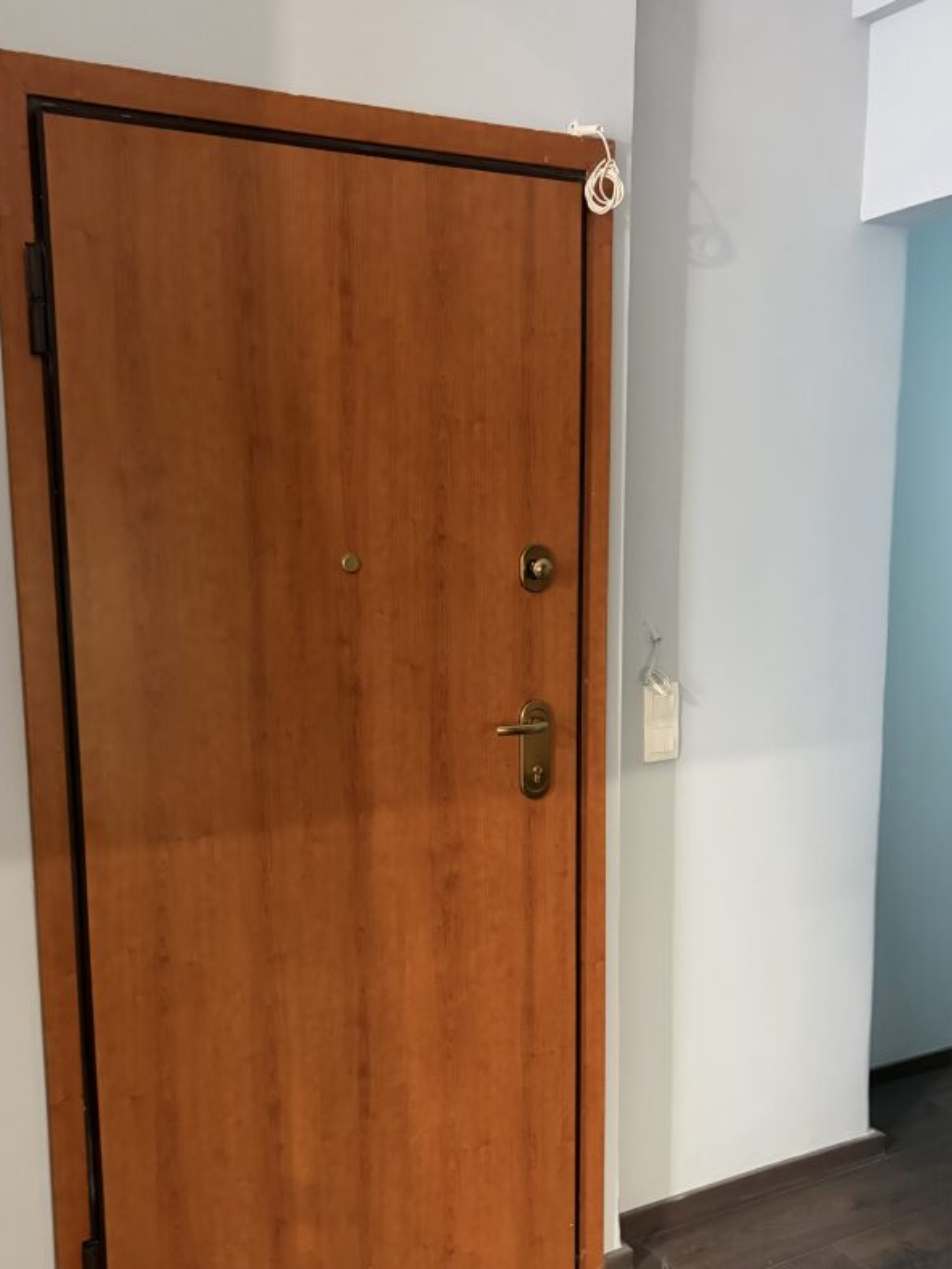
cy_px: 709
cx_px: 375
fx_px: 1210
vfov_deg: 55.2
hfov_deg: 42.7
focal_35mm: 33
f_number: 1.6
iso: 640
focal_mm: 5.96
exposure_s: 1/30
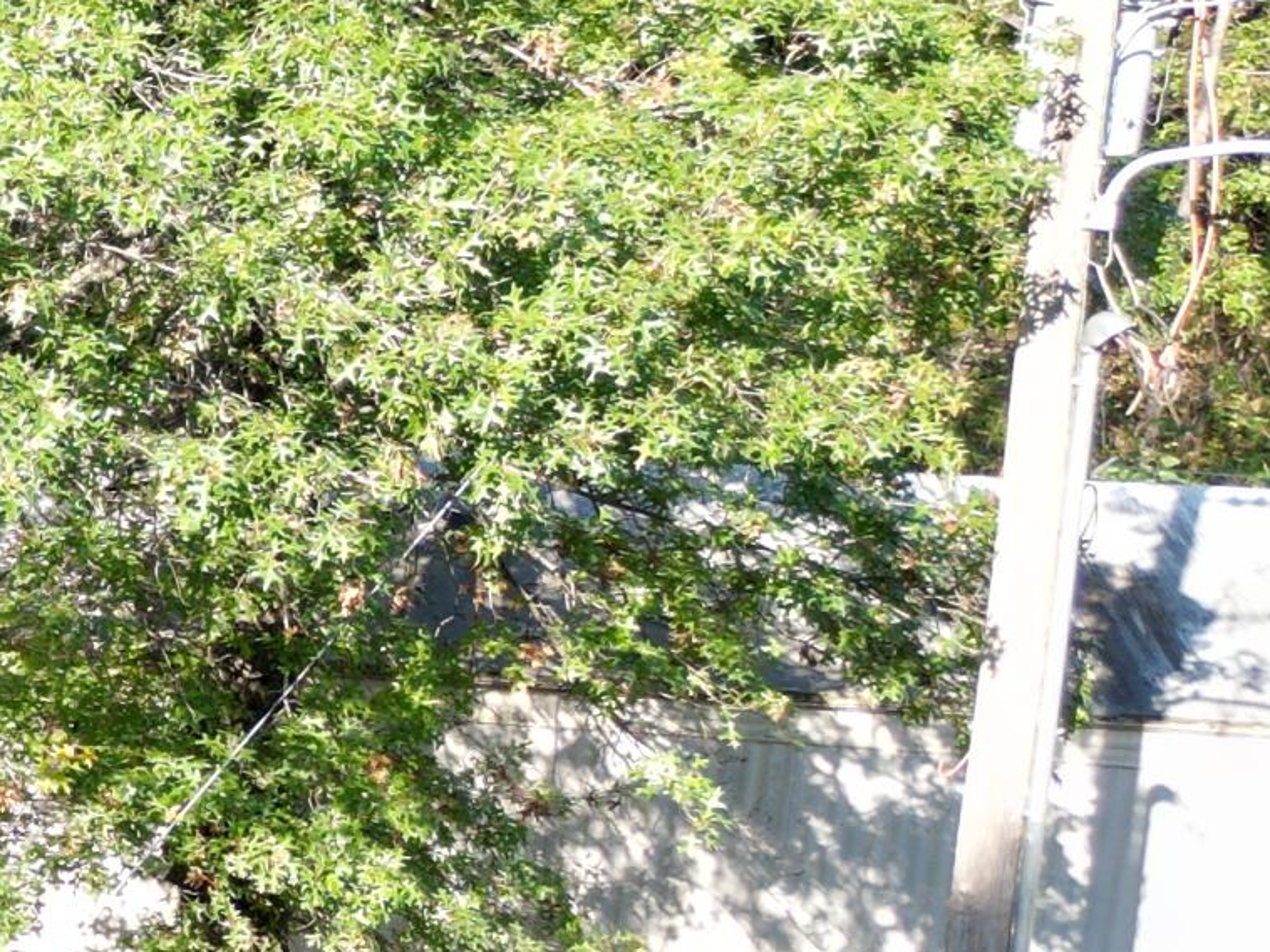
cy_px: 593
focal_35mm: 95
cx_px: -973
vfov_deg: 15.5
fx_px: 3484
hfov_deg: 17.2
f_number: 1.7
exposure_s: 1/500
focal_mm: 6.72
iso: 100
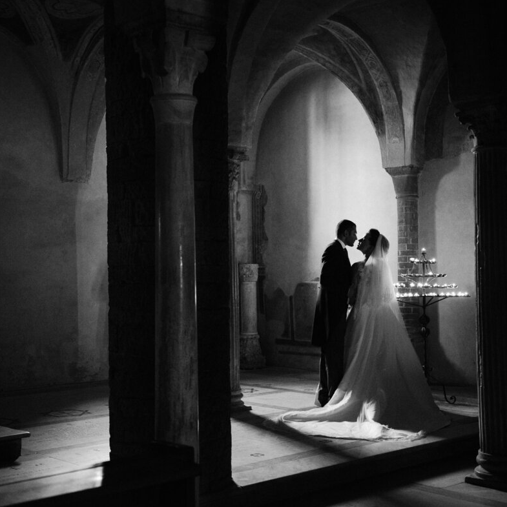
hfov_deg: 32.8
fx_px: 862
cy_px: 252
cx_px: 225
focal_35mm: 52
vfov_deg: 32.8
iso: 2000
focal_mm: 40
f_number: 2.8
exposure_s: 1/100
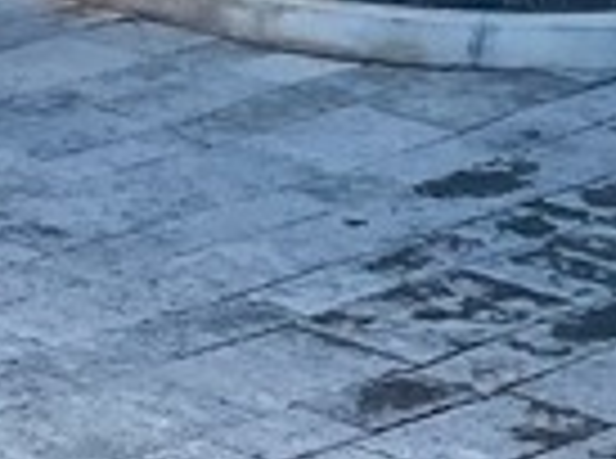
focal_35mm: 195
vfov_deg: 6.7
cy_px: -1044
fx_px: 3461
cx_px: -76
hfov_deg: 10.0
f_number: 1.6
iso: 32
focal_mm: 4.2
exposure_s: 1/868
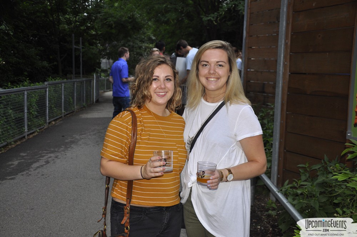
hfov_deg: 43.7
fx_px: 446
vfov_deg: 29.8
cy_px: 118
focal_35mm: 45
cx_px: 178
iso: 400
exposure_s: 1/60
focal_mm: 30
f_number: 4.2
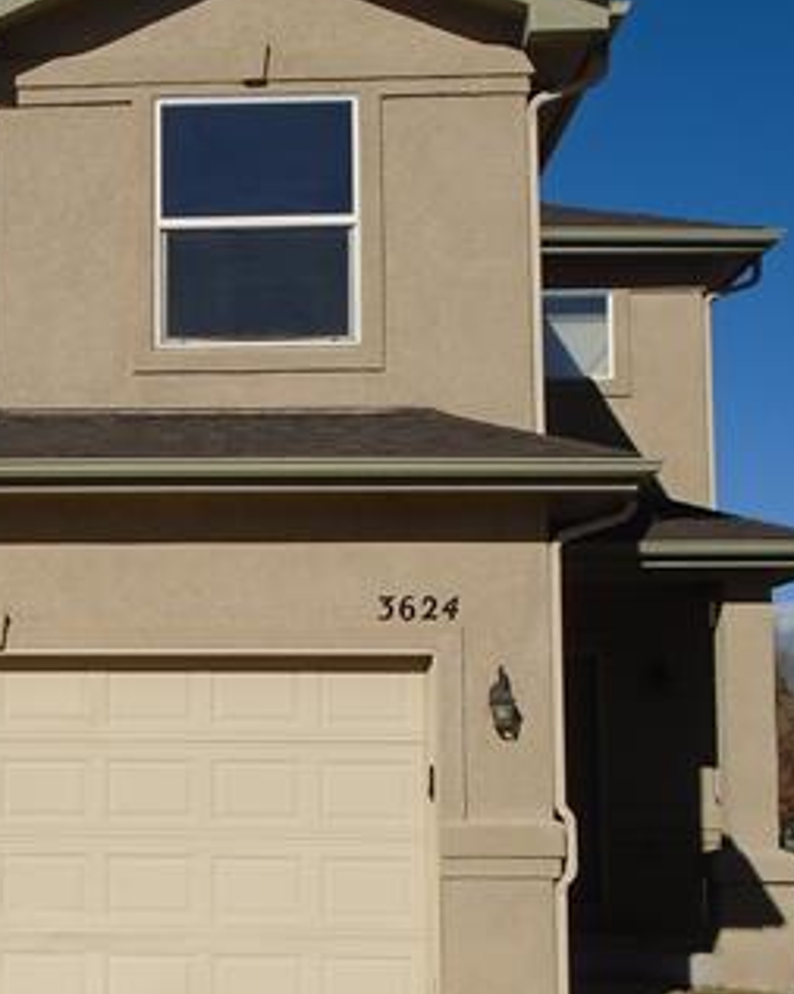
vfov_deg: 26.8
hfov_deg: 21.0
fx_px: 2089
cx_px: 60
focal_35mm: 71
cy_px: 550
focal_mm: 6.4
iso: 100
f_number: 9.5
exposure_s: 1/400
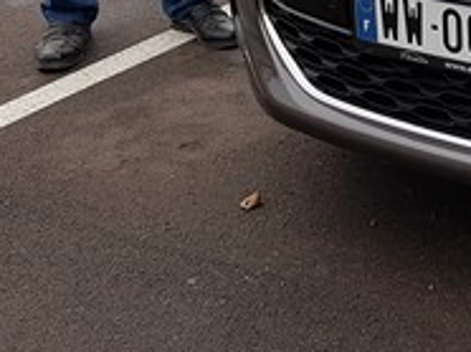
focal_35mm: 112
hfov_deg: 16.9
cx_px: 542
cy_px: -170
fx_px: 1522
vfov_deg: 12.6
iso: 40
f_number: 1.7
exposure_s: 1/141
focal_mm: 4.2
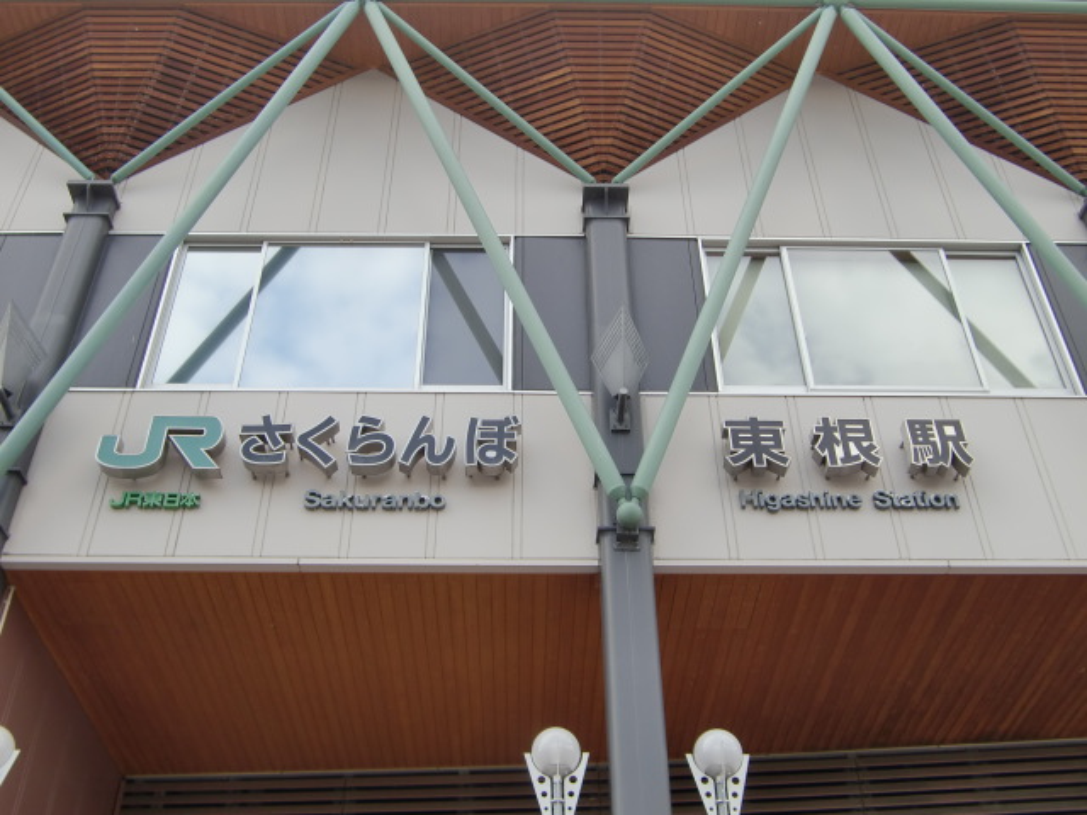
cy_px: 408
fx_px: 1225
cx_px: 544
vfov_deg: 36.8
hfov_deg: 47.9
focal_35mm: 39
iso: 64
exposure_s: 1/250
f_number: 3
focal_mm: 6.9
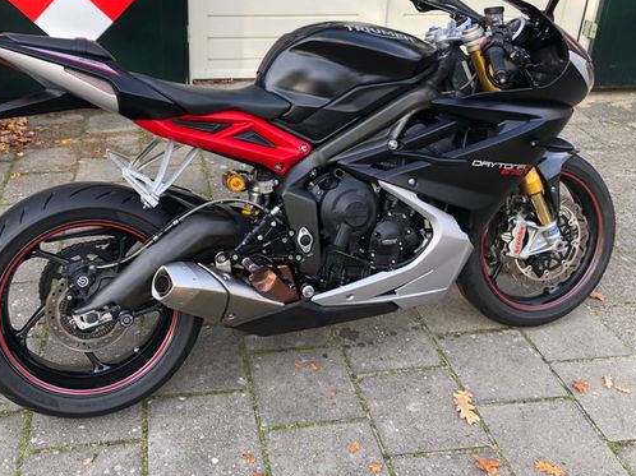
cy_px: 172
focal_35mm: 36
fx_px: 661
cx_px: 254
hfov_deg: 51.0
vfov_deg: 39.3
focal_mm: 3.99
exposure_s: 1/193
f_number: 1.8
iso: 20
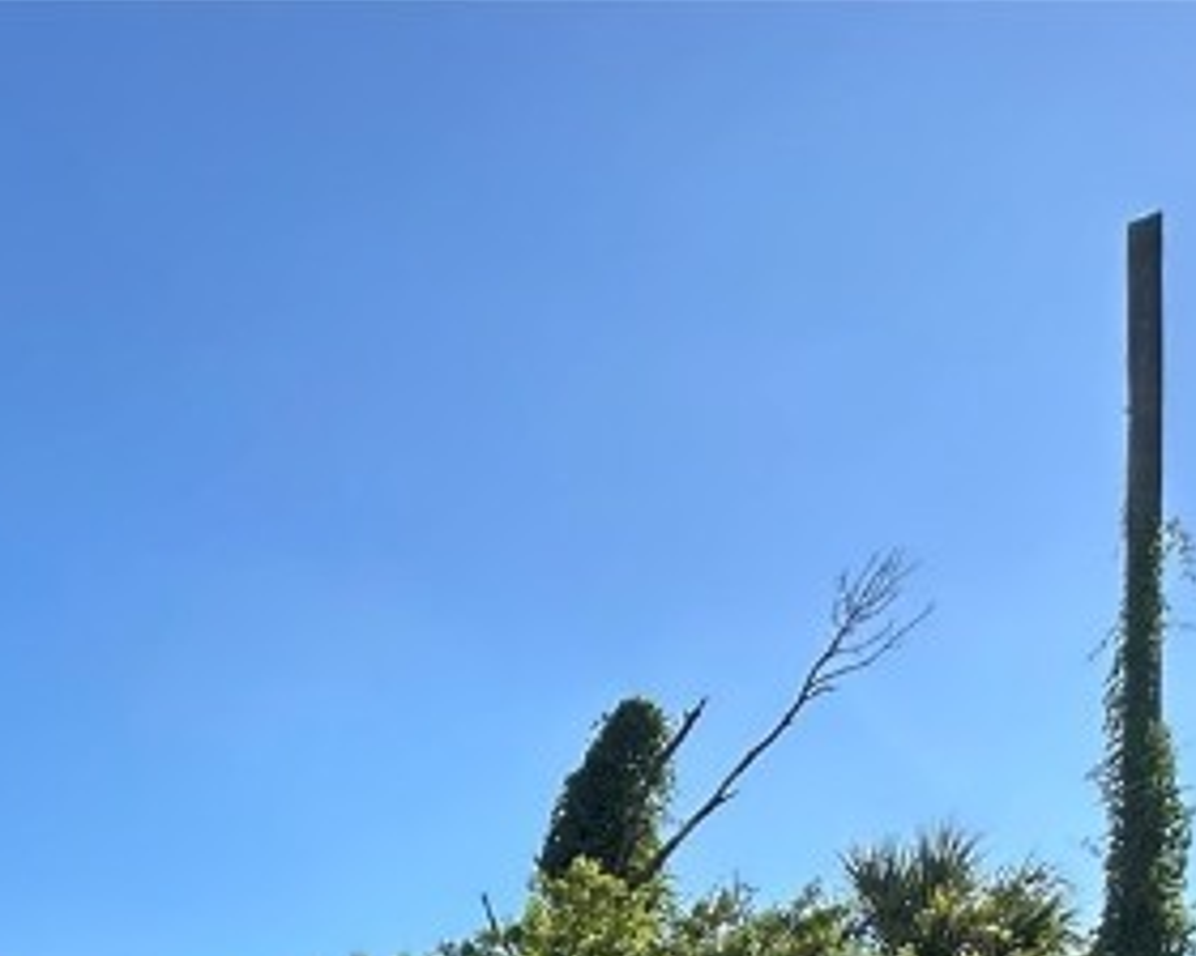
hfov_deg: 32.8
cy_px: 1635
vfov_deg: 21.8
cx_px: -115
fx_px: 1770
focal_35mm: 50
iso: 40
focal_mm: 2.22
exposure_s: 1/678
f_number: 2.2
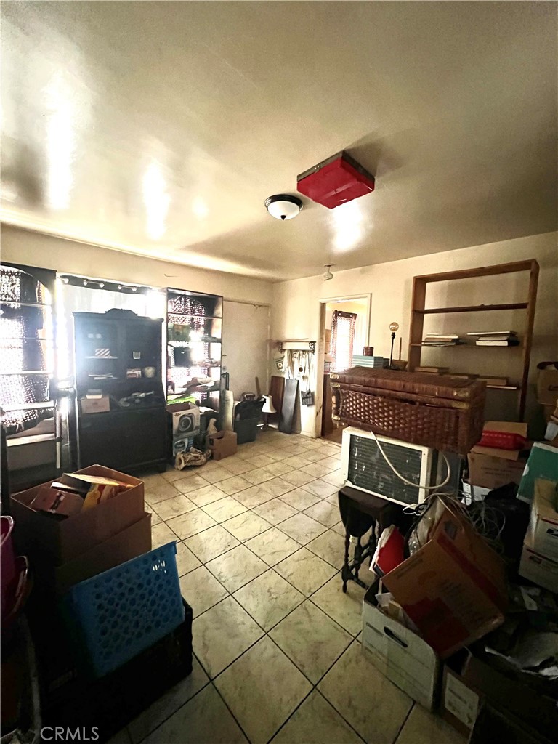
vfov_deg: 106.2
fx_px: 279
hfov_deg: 89.9
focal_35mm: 13
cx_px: 279
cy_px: 372
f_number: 1.8
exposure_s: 1/38
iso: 1250
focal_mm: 1.57
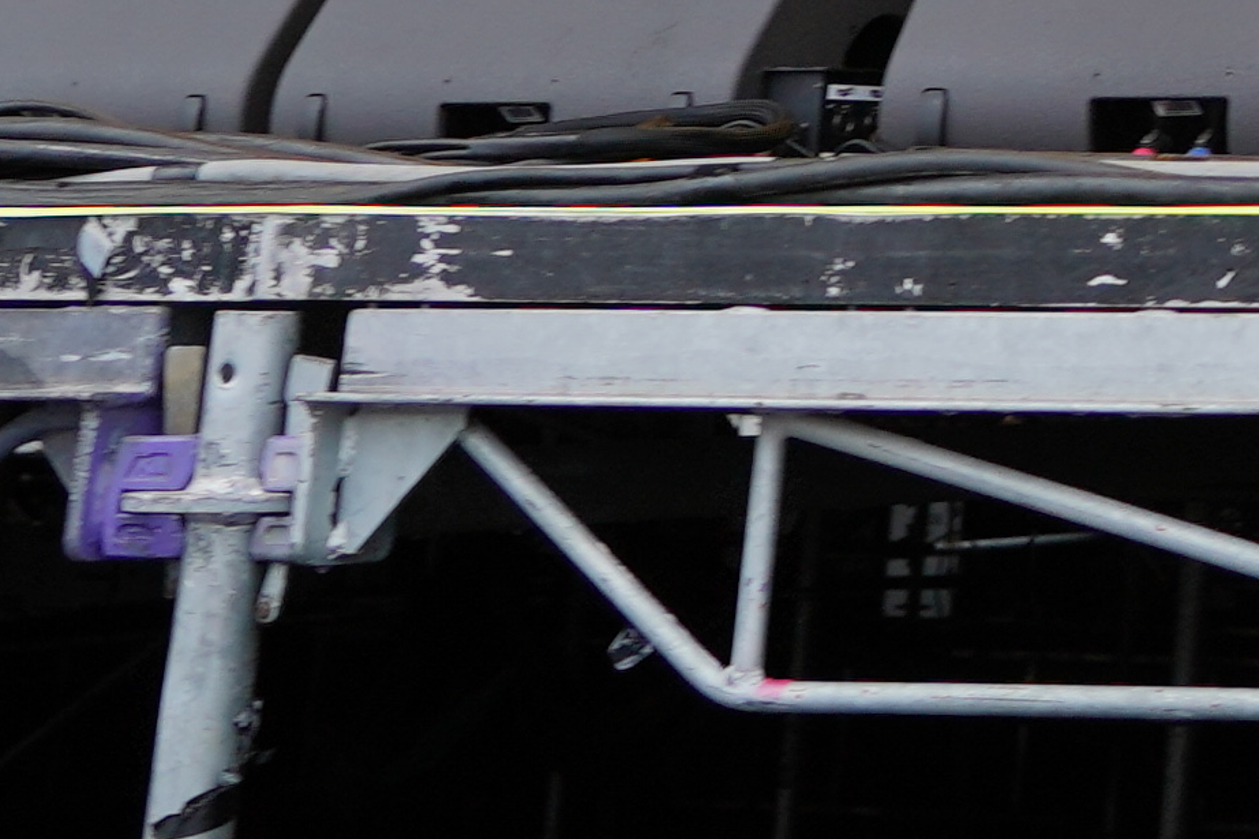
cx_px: 2517
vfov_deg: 7.5
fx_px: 5454
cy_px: -1824
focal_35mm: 156
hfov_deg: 11.8
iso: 100
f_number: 5.6
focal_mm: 24
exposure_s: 1/60
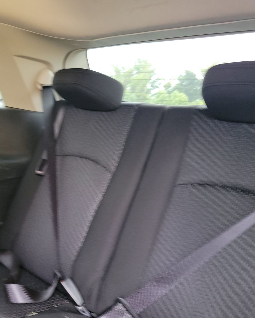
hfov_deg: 43.0
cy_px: 163
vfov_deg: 52.8
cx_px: 93
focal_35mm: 34
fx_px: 321
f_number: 1.8
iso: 768
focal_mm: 6.7
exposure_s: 1/17
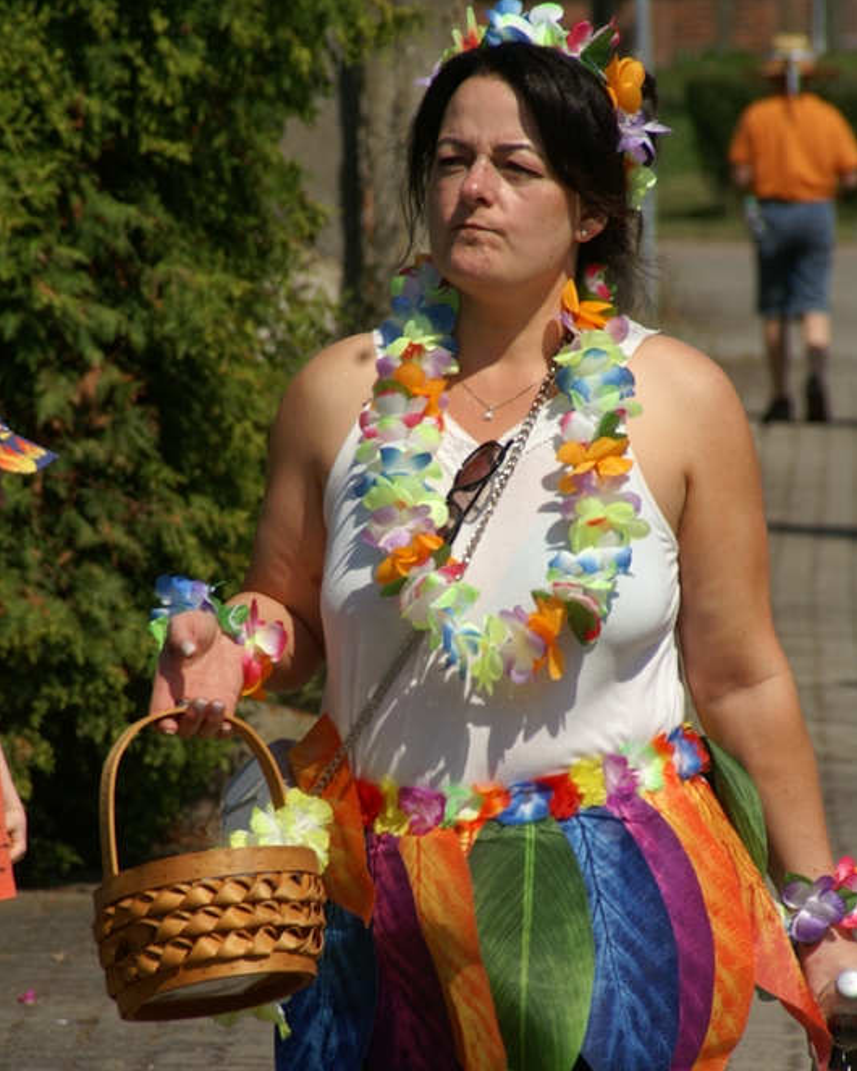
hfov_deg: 3.0
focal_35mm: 510
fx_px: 16162
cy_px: 618
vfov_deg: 3.8
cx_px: 428
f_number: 11
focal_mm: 300
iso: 100
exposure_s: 1/250
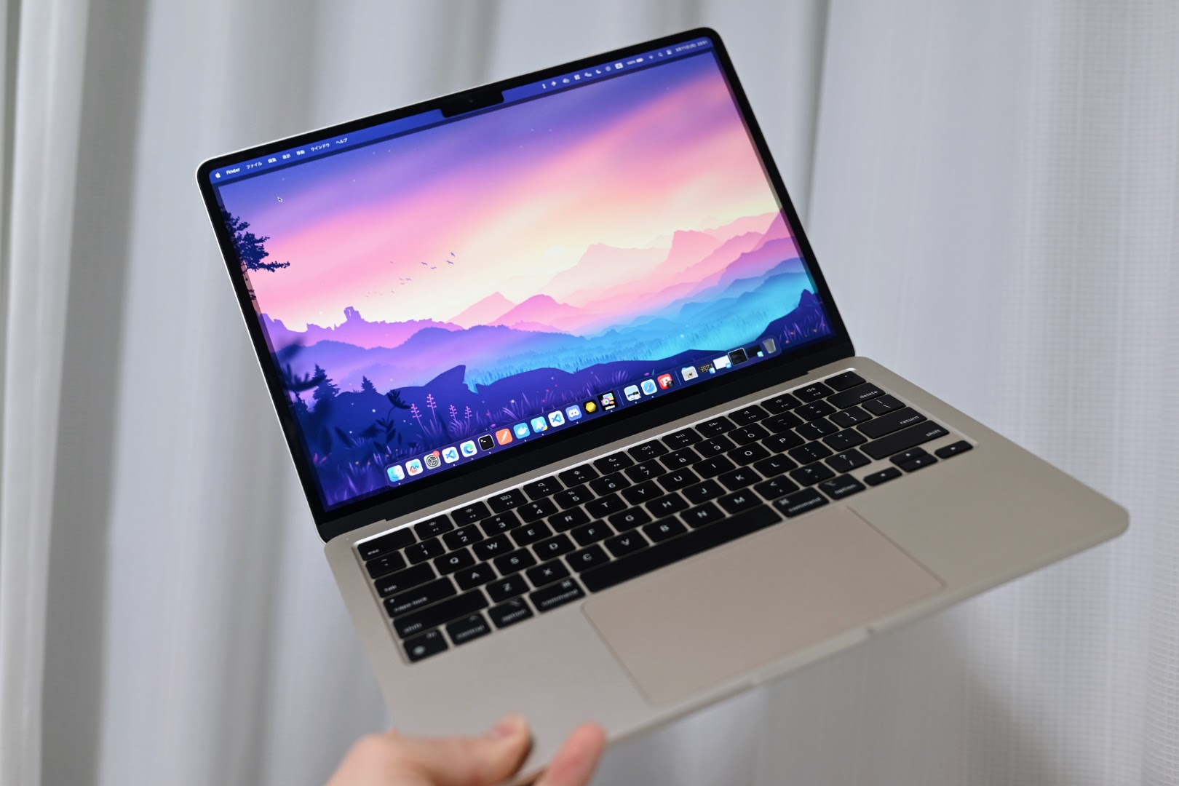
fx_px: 1310
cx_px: 590
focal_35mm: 40
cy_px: 393
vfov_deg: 33.4
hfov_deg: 48.5
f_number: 3.5
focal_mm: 40
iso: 400
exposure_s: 1/50
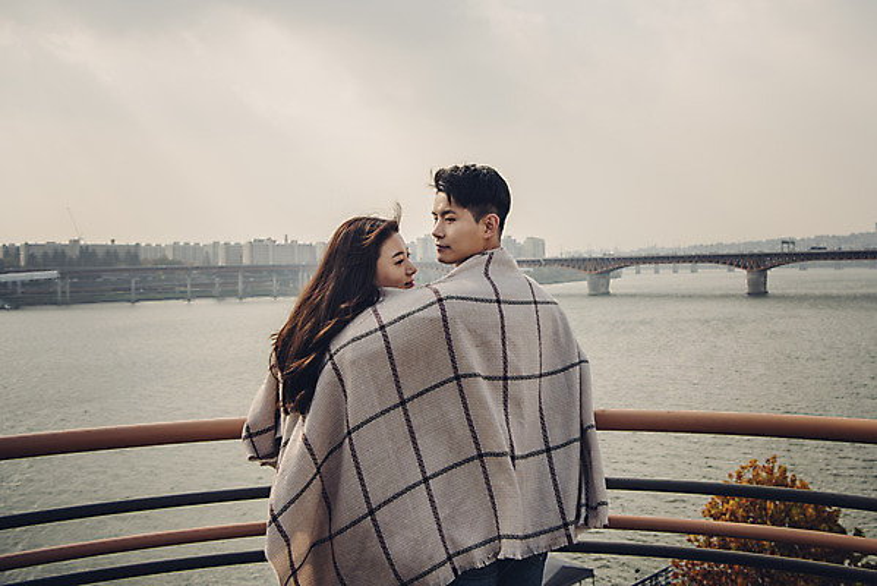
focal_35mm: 30
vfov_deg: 43.7
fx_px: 731
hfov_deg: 61.9
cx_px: 438
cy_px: 293
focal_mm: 30
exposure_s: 1/800
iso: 250
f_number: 5.6
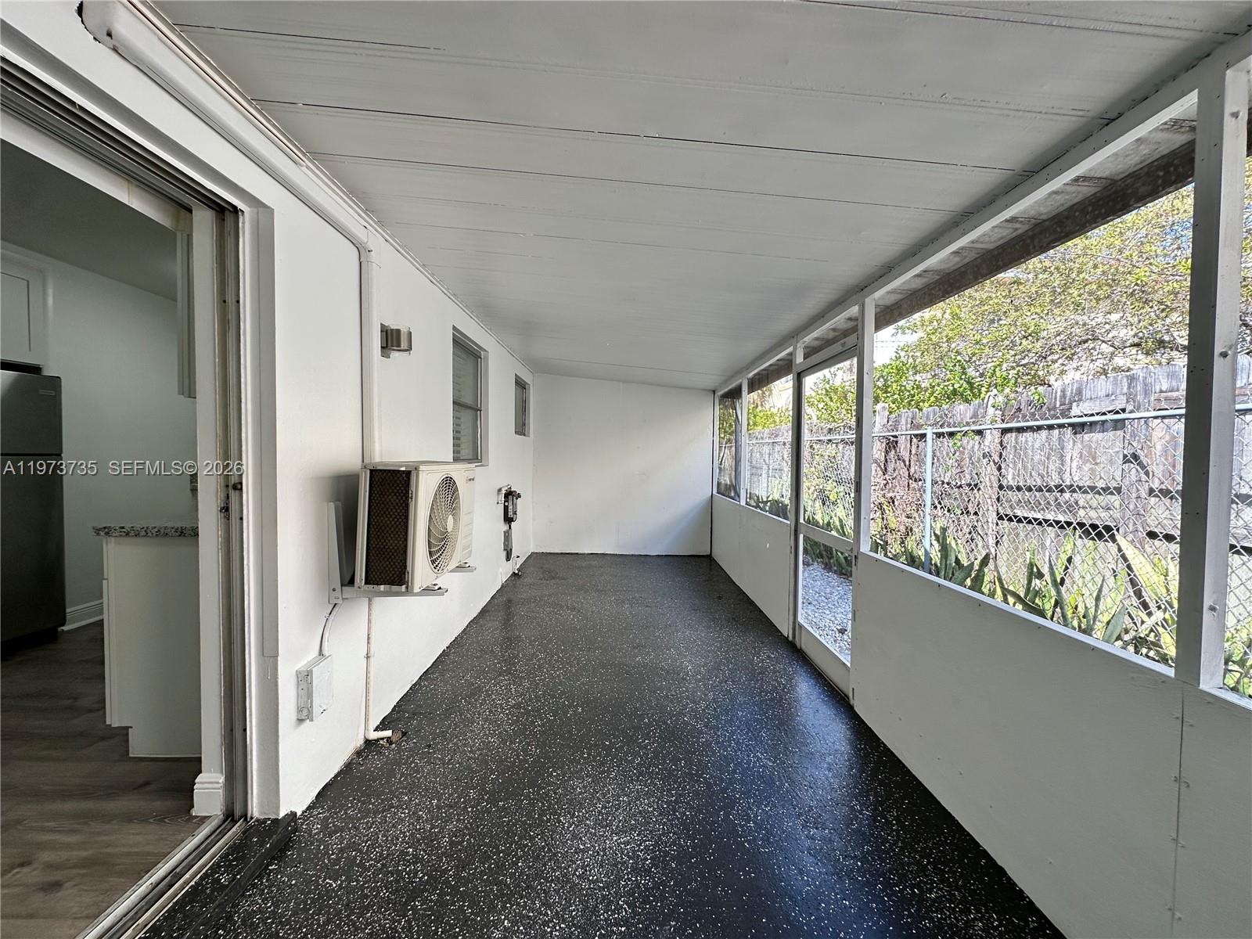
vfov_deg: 85.7
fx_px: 506
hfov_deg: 102.1
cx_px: 626
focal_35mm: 14
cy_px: 470
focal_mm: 2.22
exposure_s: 1/132
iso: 40
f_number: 2.2
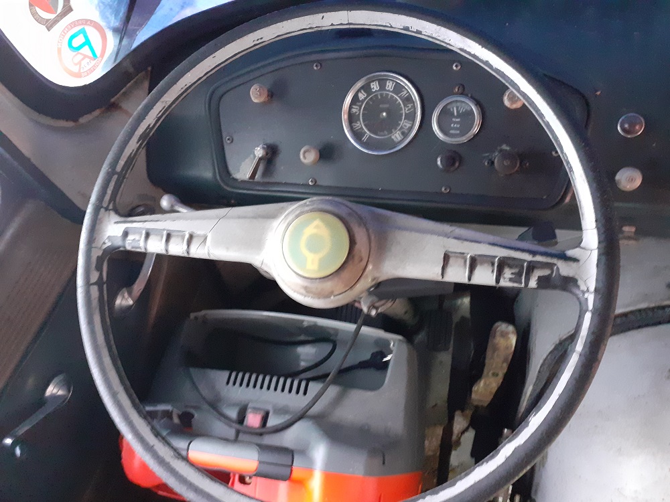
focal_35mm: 27
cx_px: 335
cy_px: 251
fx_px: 523
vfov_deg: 51.4
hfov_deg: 65.3
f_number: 1.9
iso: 640
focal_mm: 3.6
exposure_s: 1/20
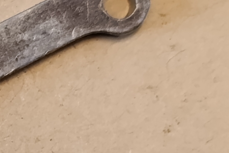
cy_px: 254
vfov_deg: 6.2
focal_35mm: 219
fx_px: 1393
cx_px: -233
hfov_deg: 8.9
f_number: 1.6
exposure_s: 1/99.9
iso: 800
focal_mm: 6.14
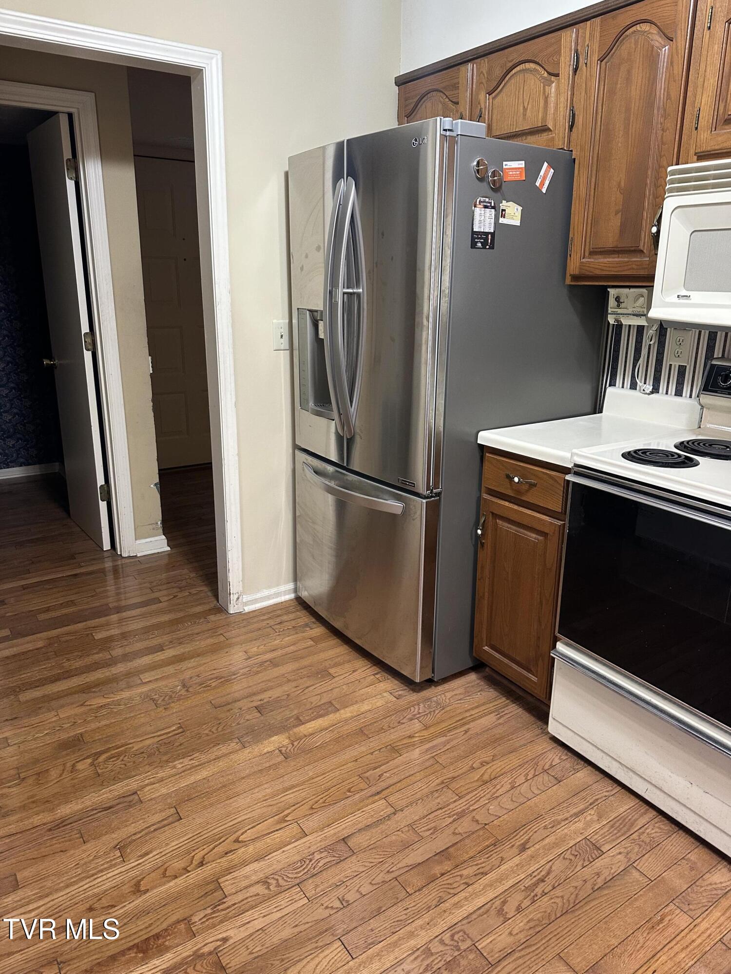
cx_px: 366
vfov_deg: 71.6
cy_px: 487
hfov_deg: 56.8
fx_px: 676
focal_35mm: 24
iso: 250
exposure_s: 1/60
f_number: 1.78
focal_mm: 6.86
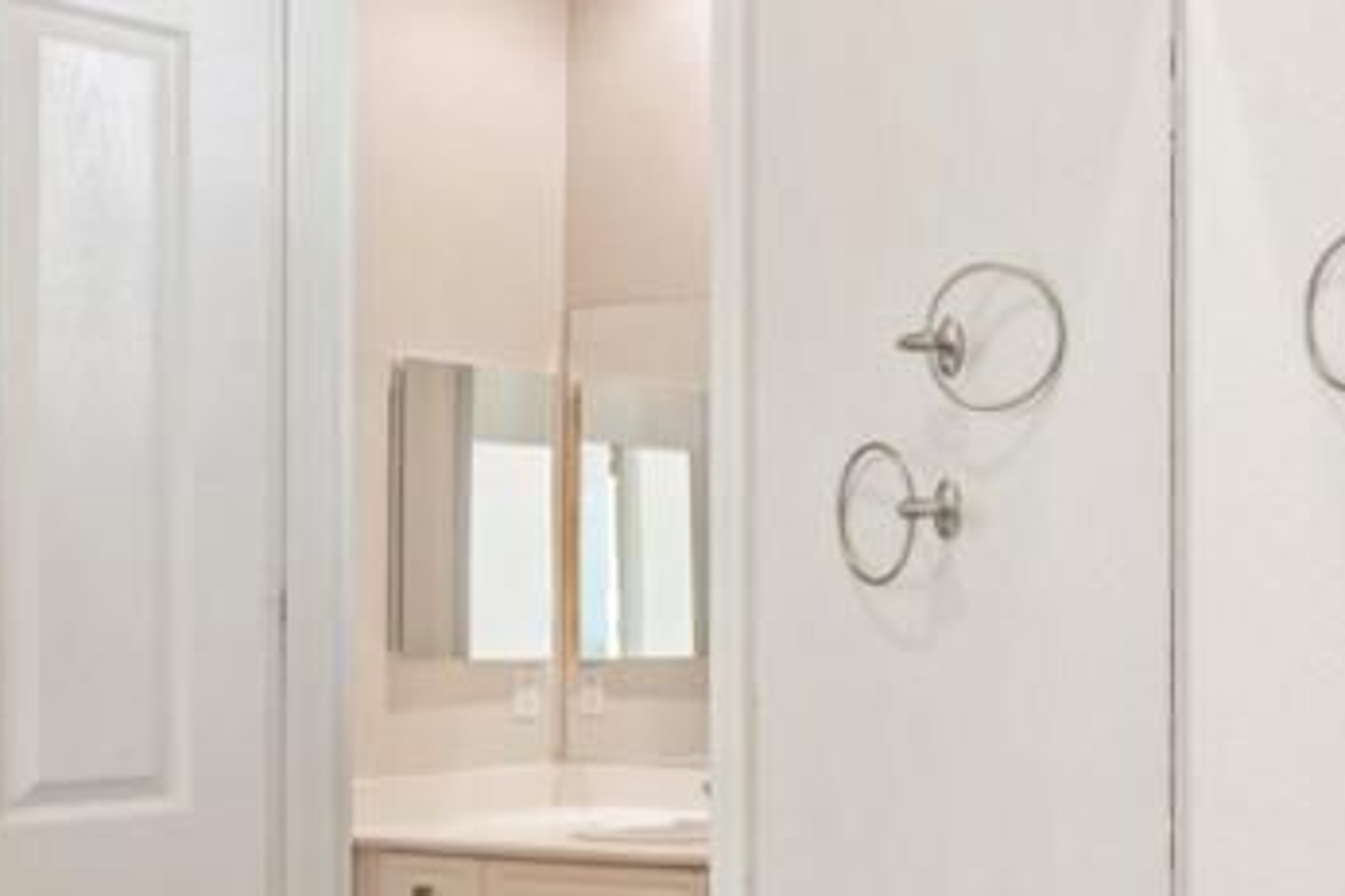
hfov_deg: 29.7
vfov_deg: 22.8
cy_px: 640
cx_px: 1558
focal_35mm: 59
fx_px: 2203
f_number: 8
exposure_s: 1/10
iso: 400
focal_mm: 20
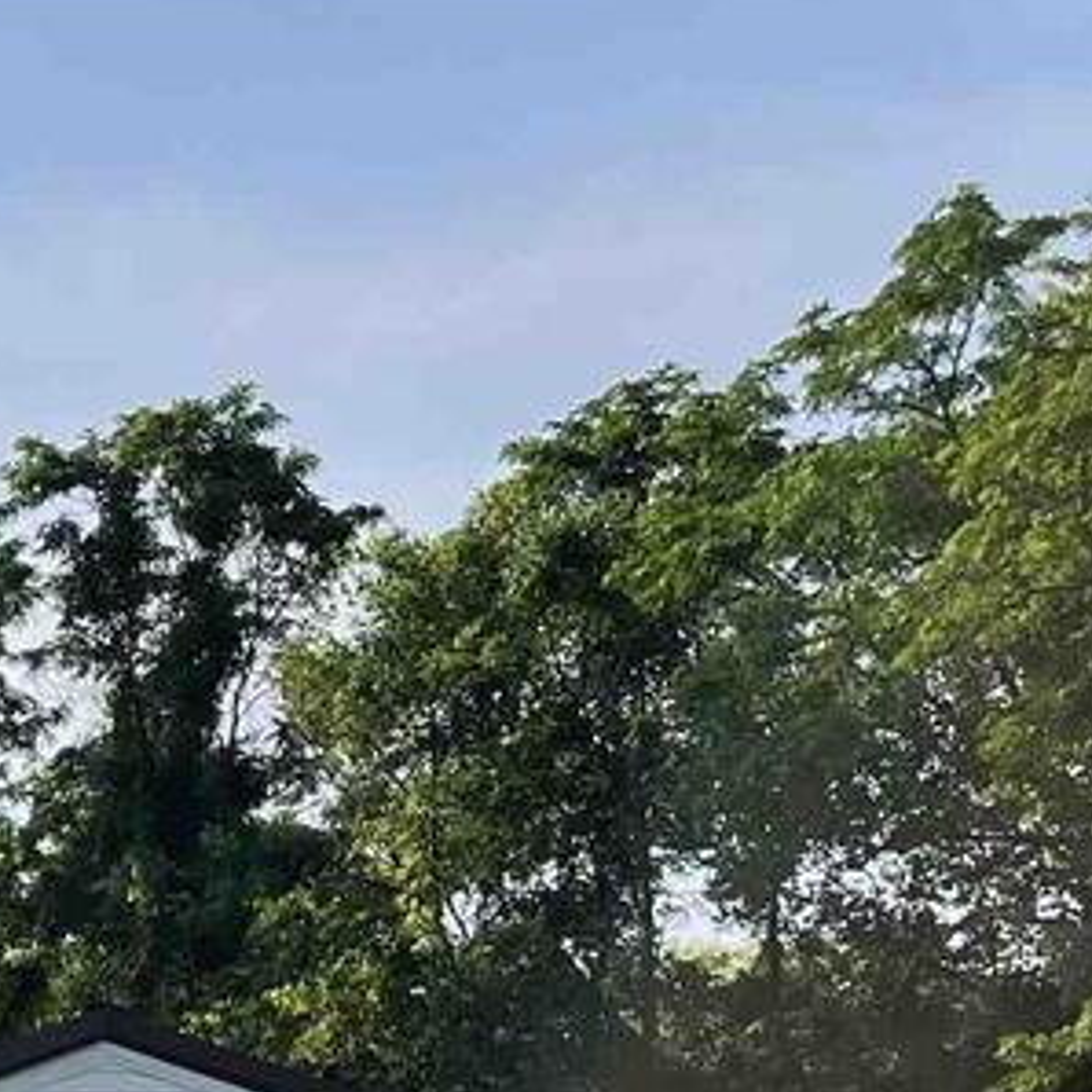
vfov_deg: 14.3
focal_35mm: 111
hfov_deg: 14.6
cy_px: 1788
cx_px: -528
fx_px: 3962
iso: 32
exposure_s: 1/3300
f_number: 1.6
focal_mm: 4.2
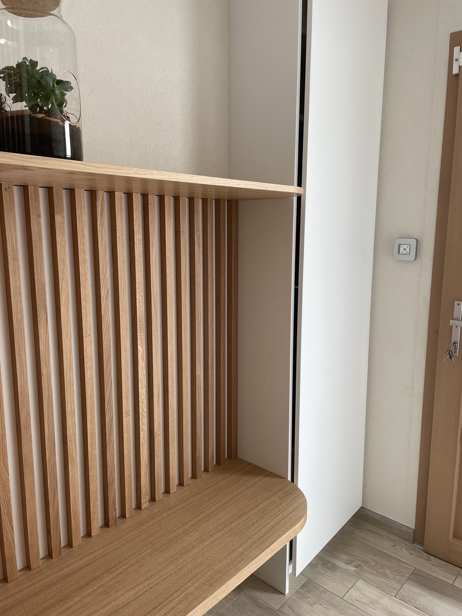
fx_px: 463
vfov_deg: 67.3
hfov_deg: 53.1
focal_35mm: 26
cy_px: 308
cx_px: 231
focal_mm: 4.2
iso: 40
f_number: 1.6
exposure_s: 1/121
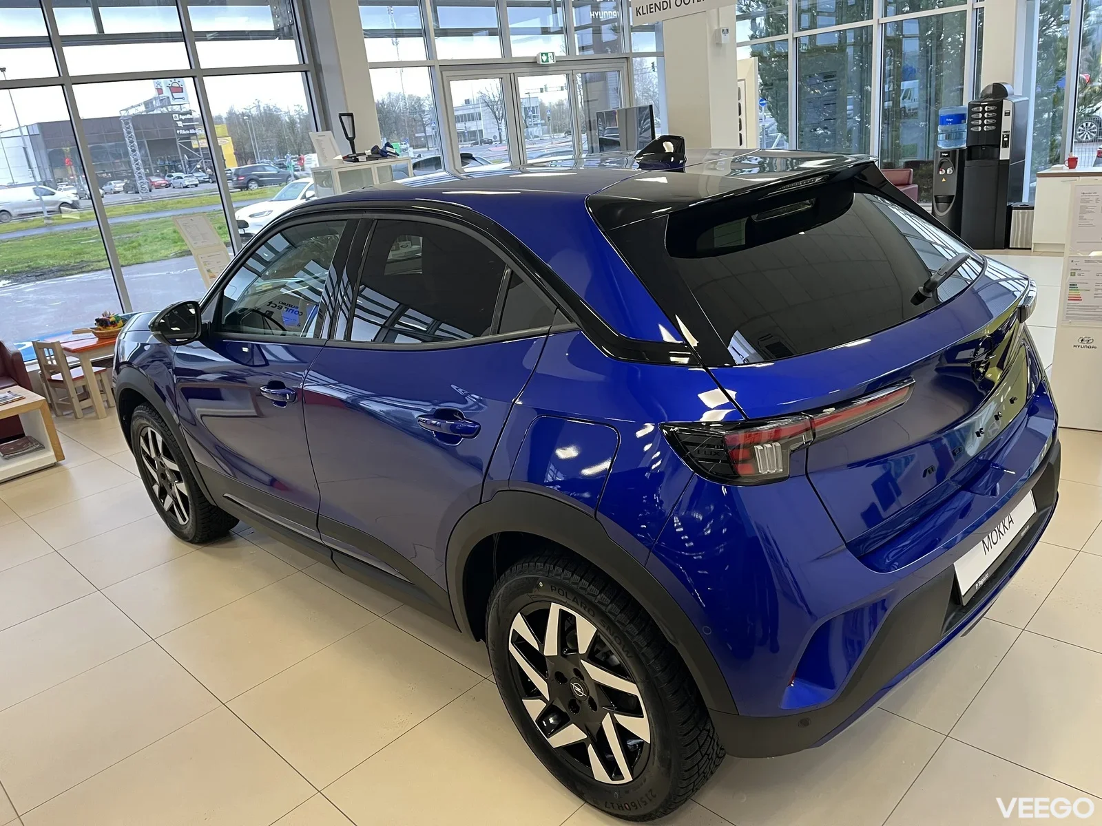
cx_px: 551
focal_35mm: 26
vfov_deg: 53.1
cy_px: 413
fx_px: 828
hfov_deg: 67.3
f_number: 1.6
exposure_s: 1/50
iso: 100
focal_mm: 5.1
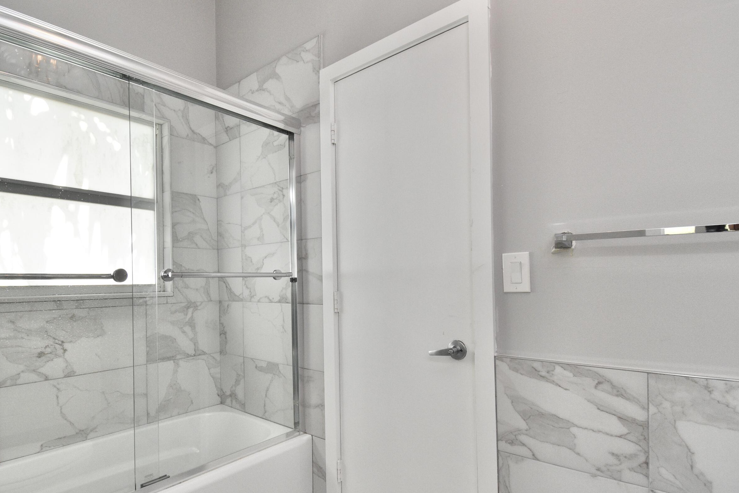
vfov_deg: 64.4
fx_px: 390
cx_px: 316
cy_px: 275
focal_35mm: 19
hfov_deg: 86.3
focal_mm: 10
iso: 400
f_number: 7.1
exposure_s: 1/200
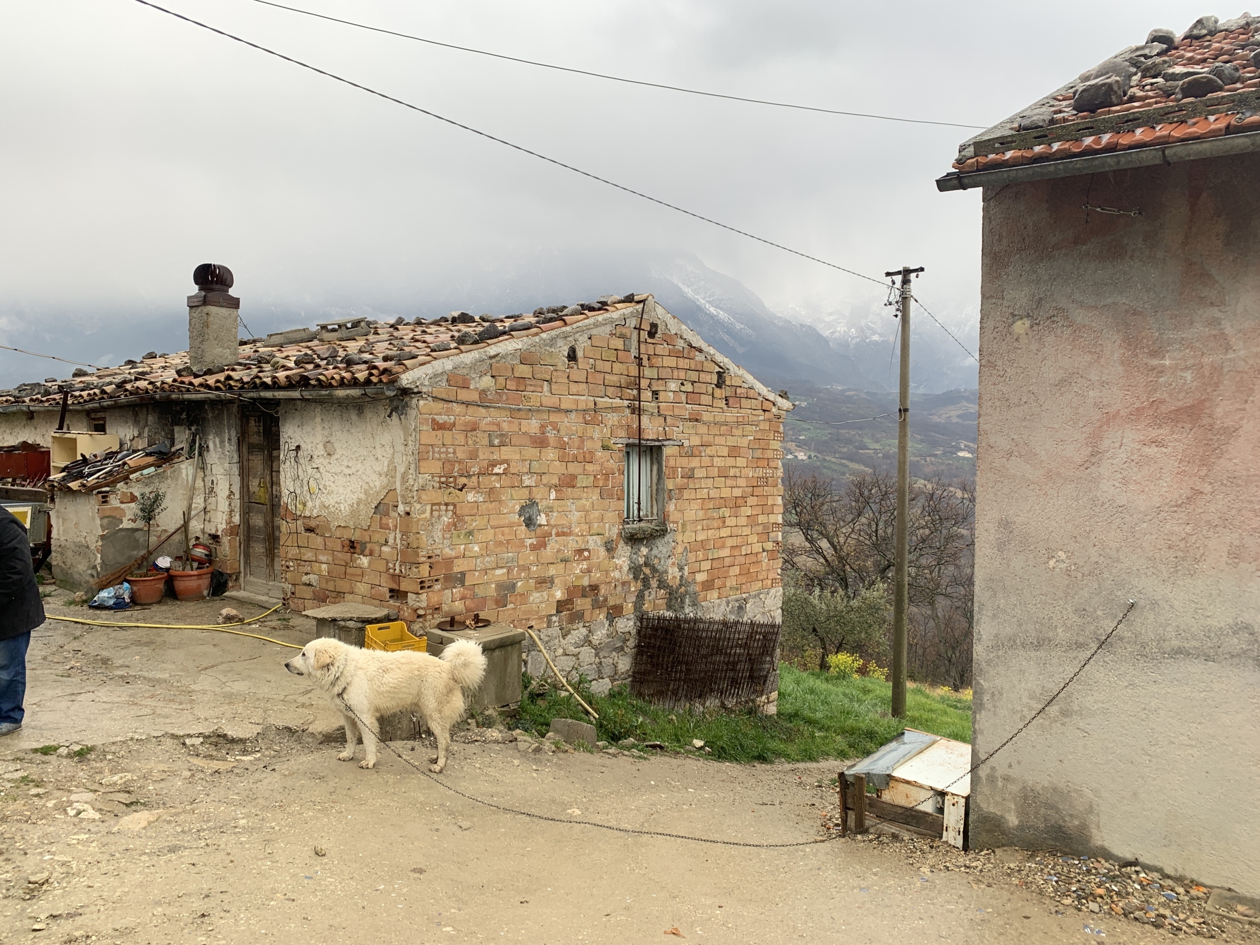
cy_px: 472
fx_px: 946
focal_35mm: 26
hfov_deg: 67.3
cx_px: 630
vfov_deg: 53.1
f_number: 1.8
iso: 25
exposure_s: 1/151
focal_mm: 4.25
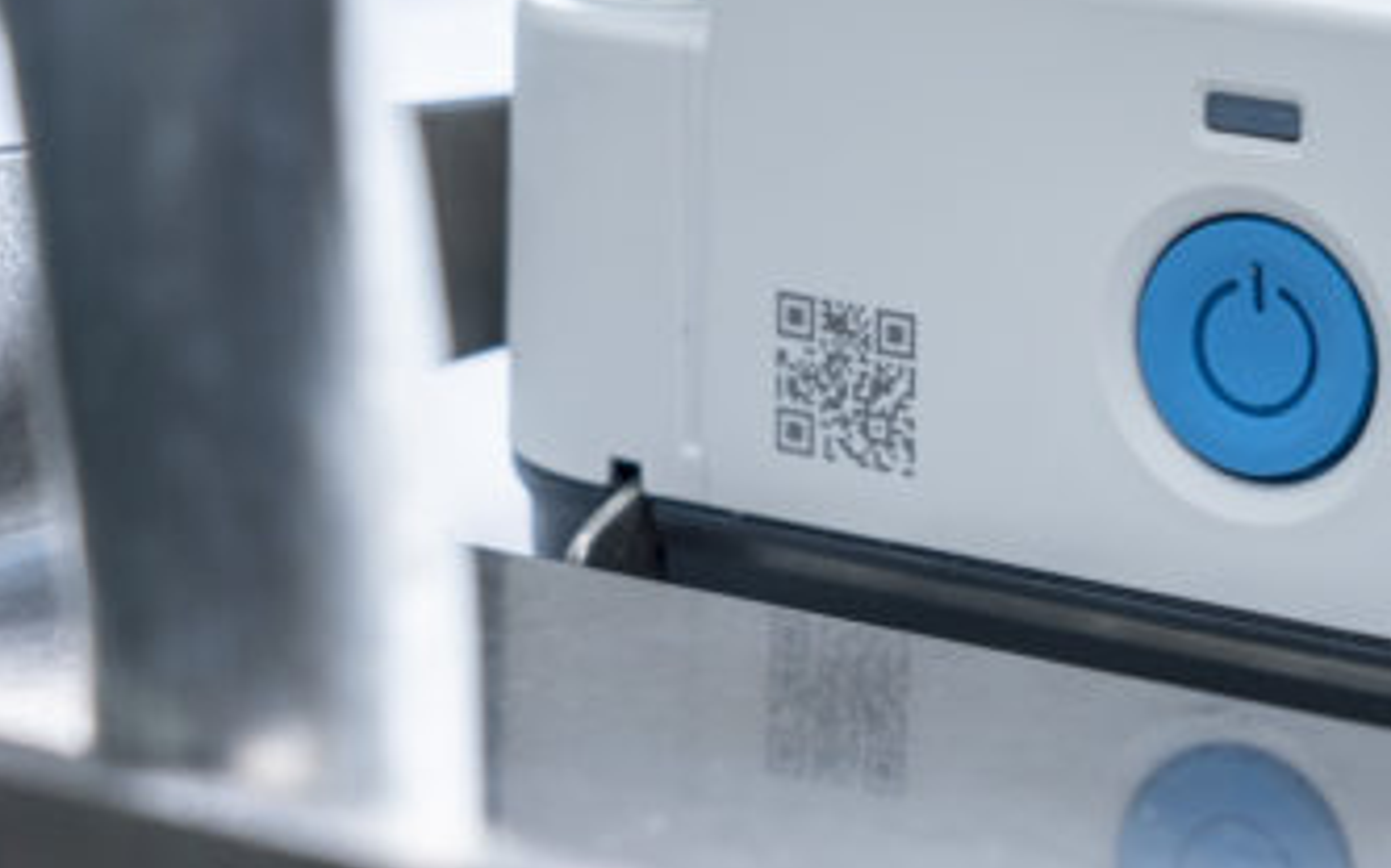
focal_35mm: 160
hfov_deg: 13.1
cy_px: 200
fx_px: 6064
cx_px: 990
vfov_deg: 8.2
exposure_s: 1/250
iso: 100
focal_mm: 68
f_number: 7.1
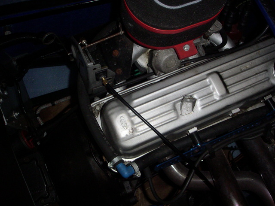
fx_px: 302
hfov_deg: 49.0
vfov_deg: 37.7
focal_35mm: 38
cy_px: 103
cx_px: 138
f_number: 6.6
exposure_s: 1/50
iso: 160
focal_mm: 6
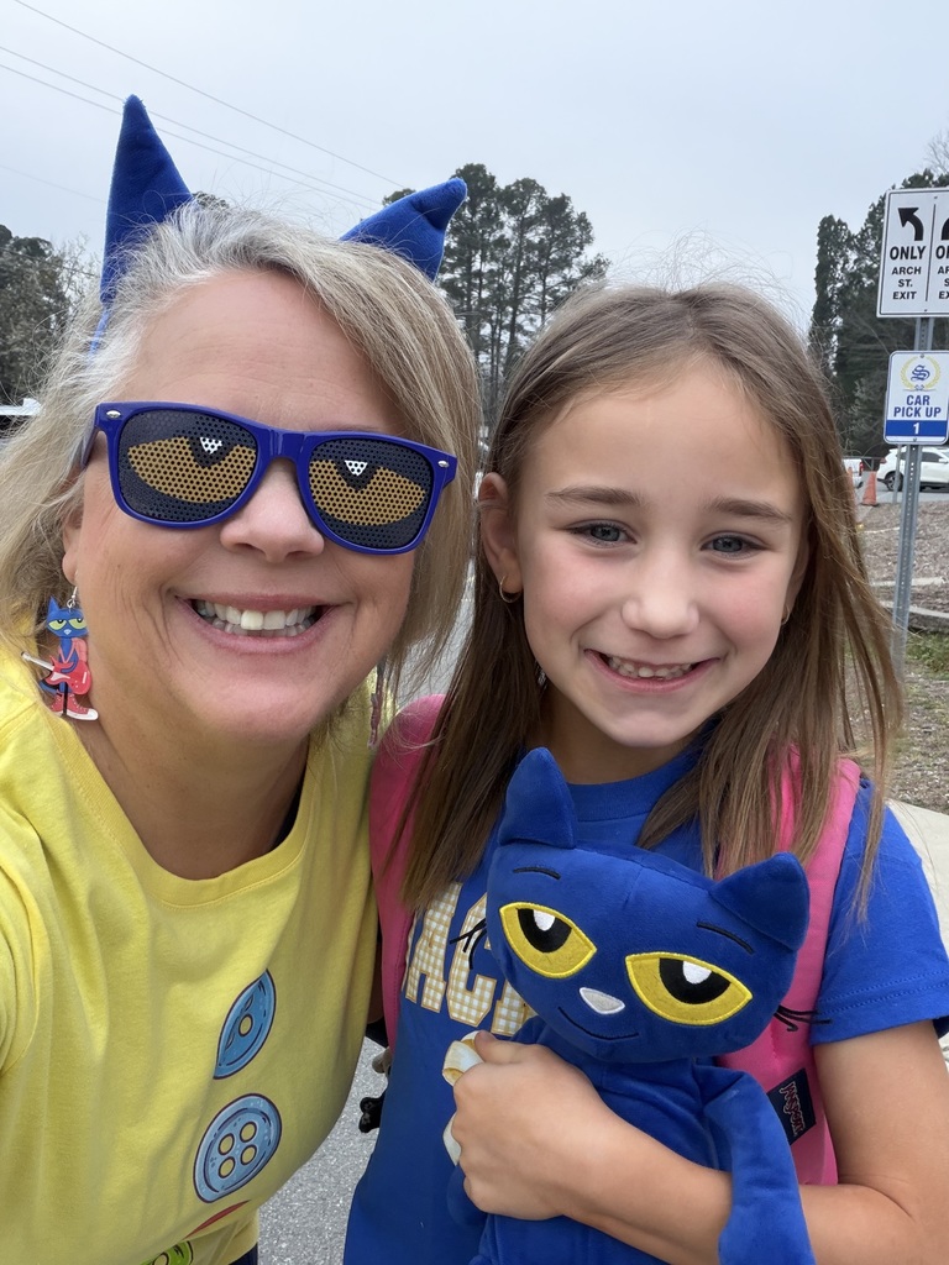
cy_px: 632
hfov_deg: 46.8
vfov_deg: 60.0
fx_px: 1097
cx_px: 474
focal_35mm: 30
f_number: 1.9
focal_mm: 2.71
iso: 64
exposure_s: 1/121
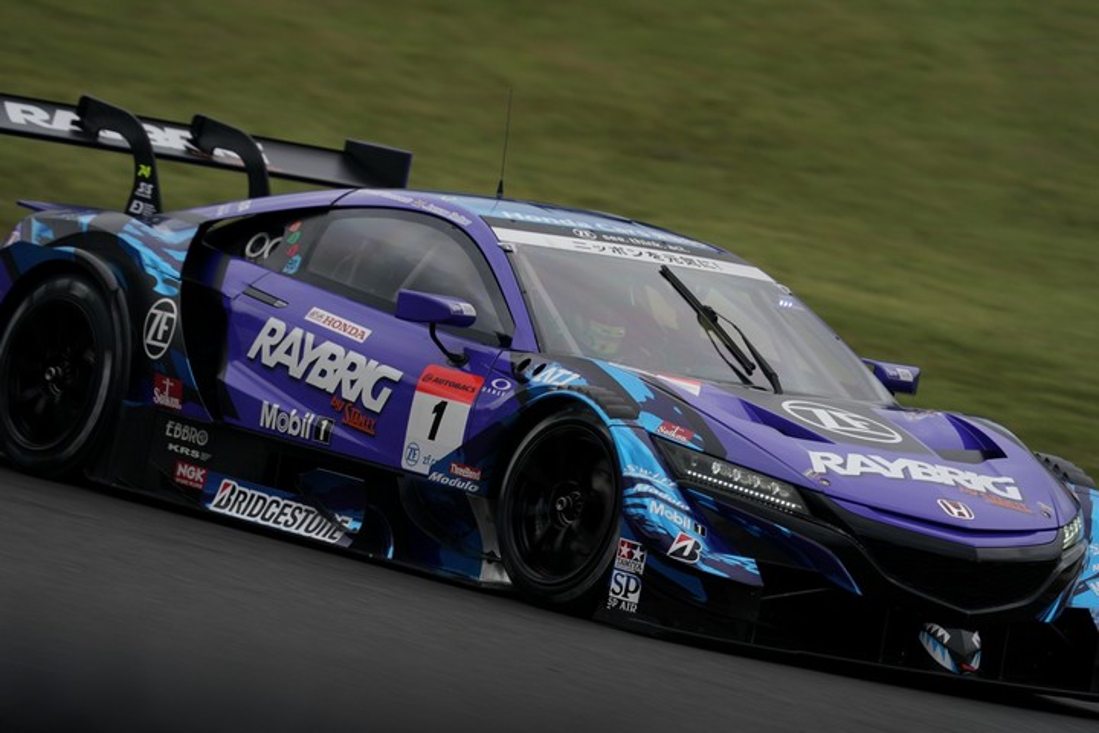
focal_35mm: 444
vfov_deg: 3.1
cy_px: 366
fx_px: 13553
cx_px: 550
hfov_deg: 4.6
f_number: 7.1
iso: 200
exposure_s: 1/500
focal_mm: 444
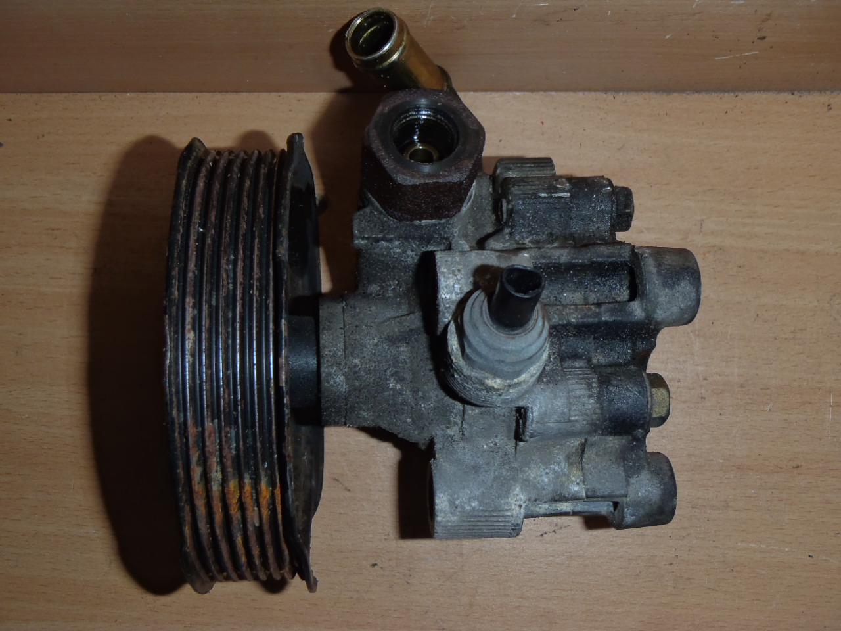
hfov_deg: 49.0
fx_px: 923
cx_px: 420
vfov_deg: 37.7
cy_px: 316
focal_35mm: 38
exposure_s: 1/40
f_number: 4.6
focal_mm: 6.83
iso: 100
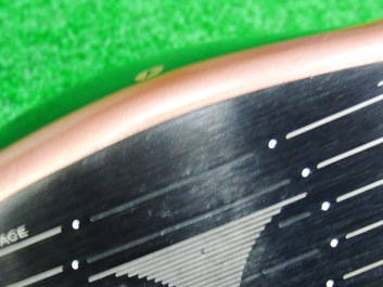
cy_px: 209
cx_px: 200
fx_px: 742
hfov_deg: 29.0
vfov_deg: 21.8
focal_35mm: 67
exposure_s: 1/10
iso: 400
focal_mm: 6.42
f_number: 3.6
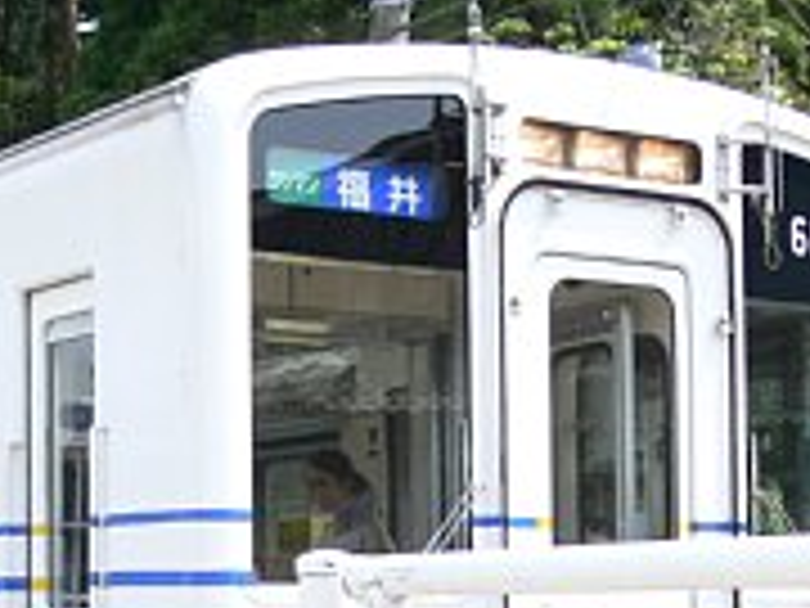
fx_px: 2293
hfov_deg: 20.0
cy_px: 518
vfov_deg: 15.0
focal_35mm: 98
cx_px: 320
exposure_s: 1/400
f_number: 3.6
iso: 100
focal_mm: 9.4
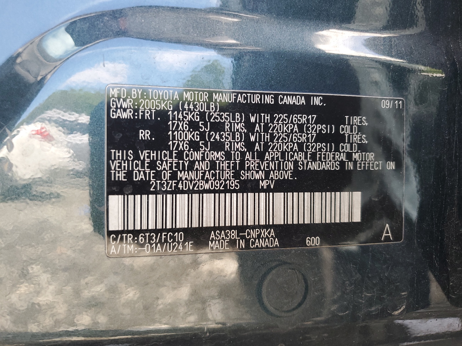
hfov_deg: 67.3
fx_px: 347
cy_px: 173
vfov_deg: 53.1
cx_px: 231
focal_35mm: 26
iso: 59
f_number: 1.5
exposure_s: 1/120
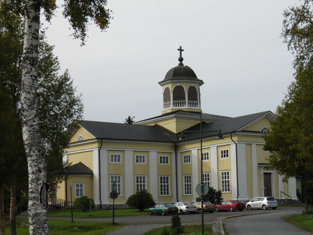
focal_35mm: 73
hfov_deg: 26.7
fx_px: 660
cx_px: 156
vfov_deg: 20.2
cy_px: 118
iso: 50
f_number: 5.5
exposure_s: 1/250
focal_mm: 13.2
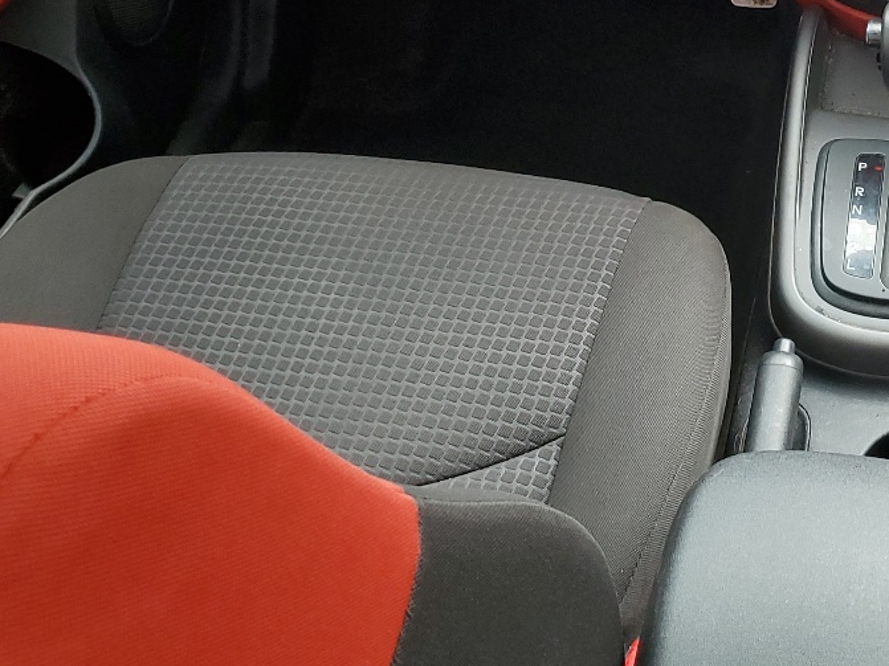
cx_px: 792
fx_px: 1592
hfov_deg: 29.9
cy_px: 65
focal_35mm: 62
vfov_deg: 23.0
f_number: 1.5
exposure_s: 1/120
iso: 67
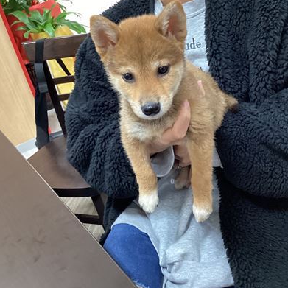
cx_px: 148
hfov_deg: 40.0
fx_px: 395
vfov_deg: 40.0
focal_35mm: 42
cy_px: 126
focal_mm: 3.3
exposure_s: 1/60
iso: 320
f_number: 2.4
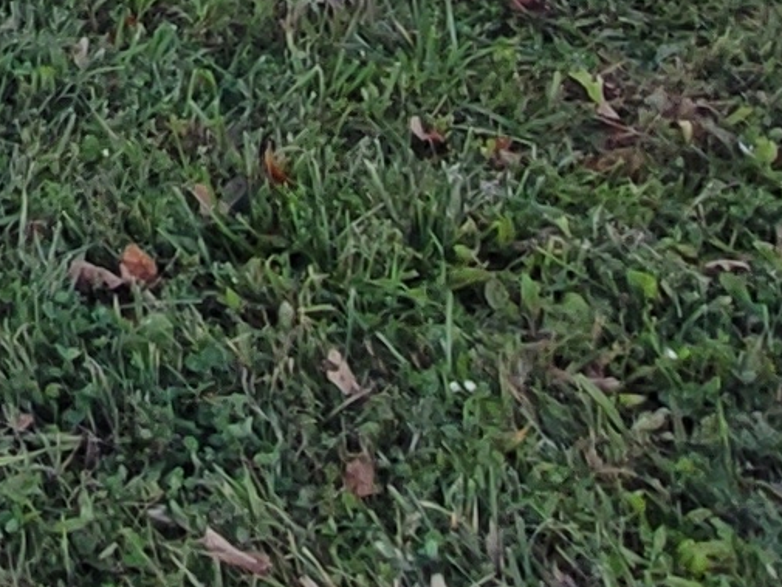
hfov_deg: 14.8
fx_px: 2327
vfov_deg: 10.9
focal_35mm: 103
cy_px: -1035
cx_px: -892
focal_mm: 1.74
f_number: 2.2
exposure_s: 1/182
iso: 40
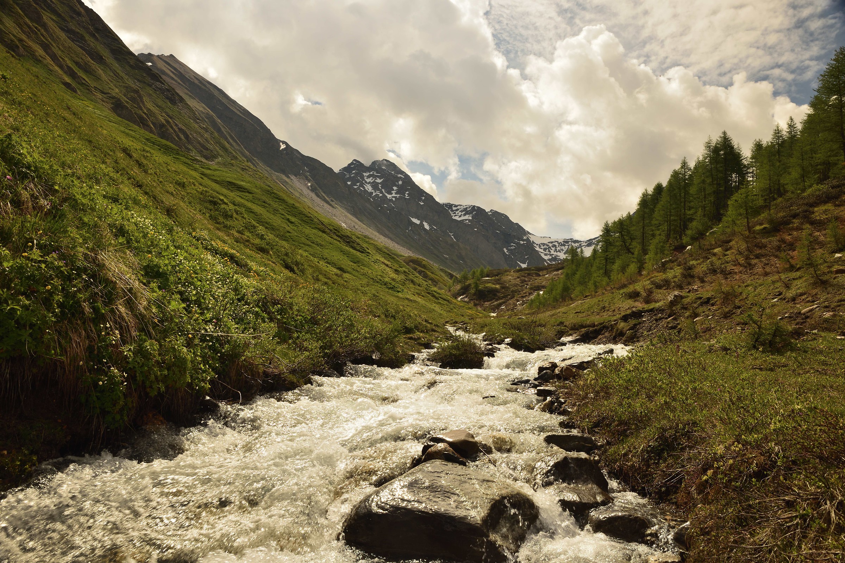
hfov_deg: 73.7
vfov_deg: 53.2
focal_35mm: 24
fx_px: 563
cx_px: 422
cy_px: 282
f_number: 10
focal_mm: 24
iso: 100
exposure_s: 1/160
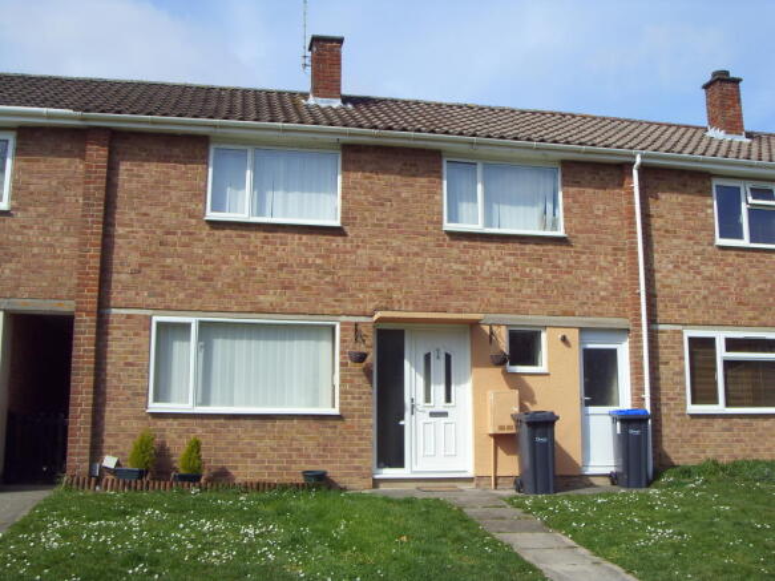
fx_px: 873
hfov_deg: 47.9
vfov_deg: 36.8
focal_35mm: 39
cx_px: 388
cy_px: 290
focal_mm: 6.6
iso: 80
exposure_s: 1/350
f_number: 6.2
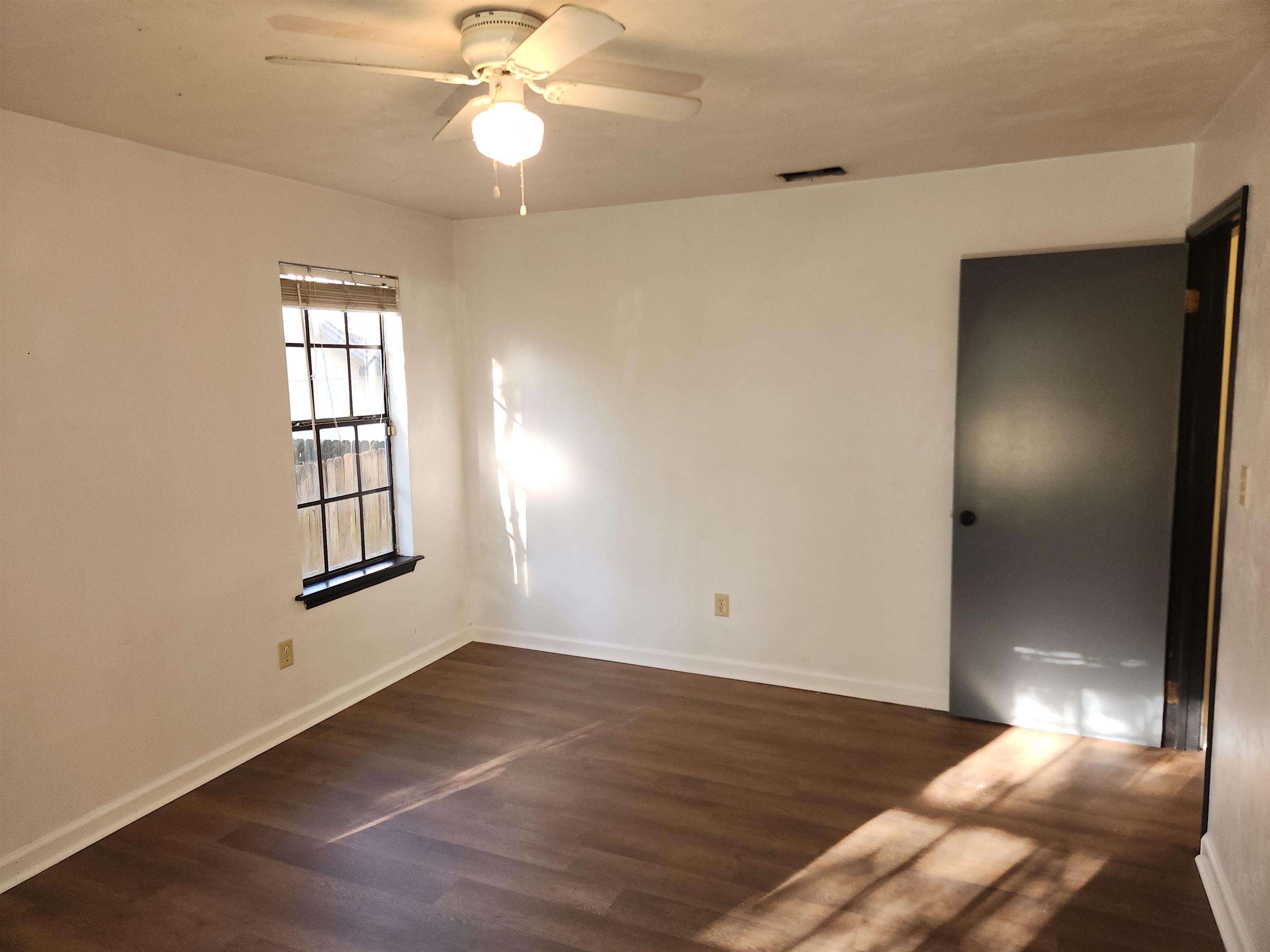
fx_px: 844
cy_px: 476
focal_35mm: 23
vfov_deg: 58.9
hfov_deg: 73.9
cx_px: 635
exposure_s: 1/60
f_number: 1.8
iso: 100
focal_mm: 5.4
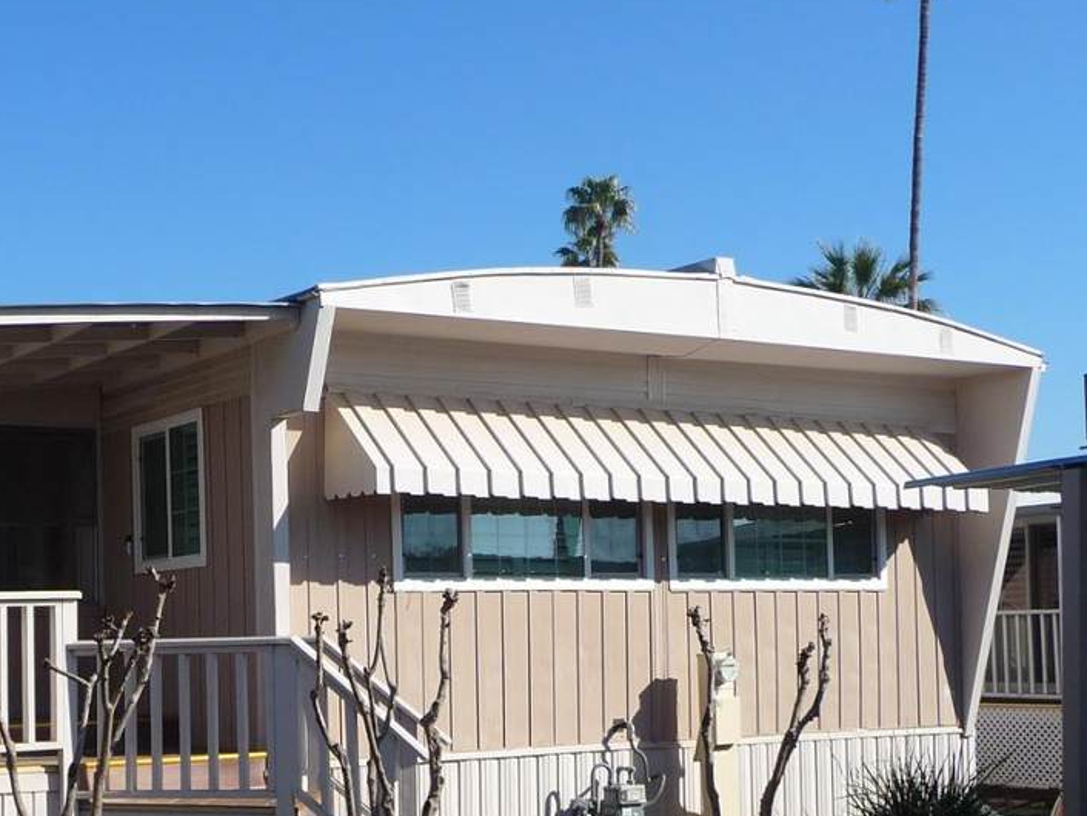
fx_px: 1822
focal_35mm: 58
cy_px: 630
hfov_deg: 32.8
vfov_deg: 24.9
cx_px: 314
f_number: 3.5
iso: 100
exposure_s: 1/1000
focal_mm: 5.3
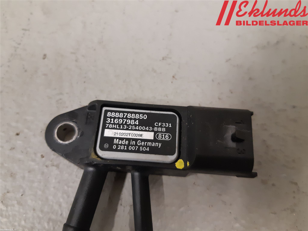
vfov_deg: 53.1
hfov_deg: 67.3
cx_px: 154
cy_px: 116
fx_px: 231
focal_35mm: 26
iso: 250
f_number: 1.7
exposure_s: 1/50
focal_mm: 3.93
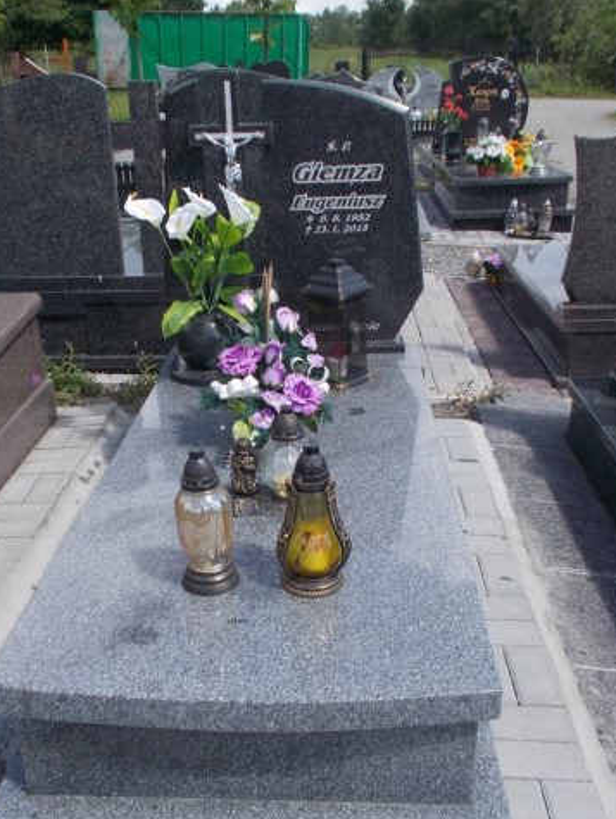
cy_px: 438
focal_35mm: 35
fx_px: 829
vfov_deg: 52.5
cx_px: 283
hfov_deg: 40.7
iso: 80
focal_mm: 4.6
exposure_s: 1/100
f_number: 8
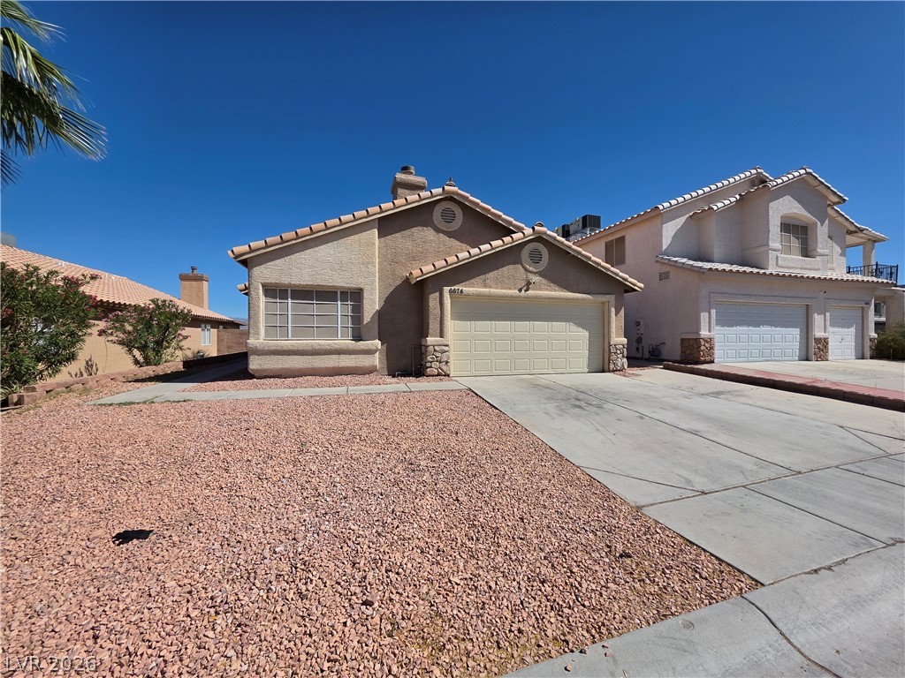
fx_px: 340
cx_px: 452
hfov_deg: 106.2
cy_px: 339
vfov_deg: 89.9
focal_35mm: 13
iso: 40
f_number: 1.9
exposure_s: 1/4037
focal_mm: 2.2
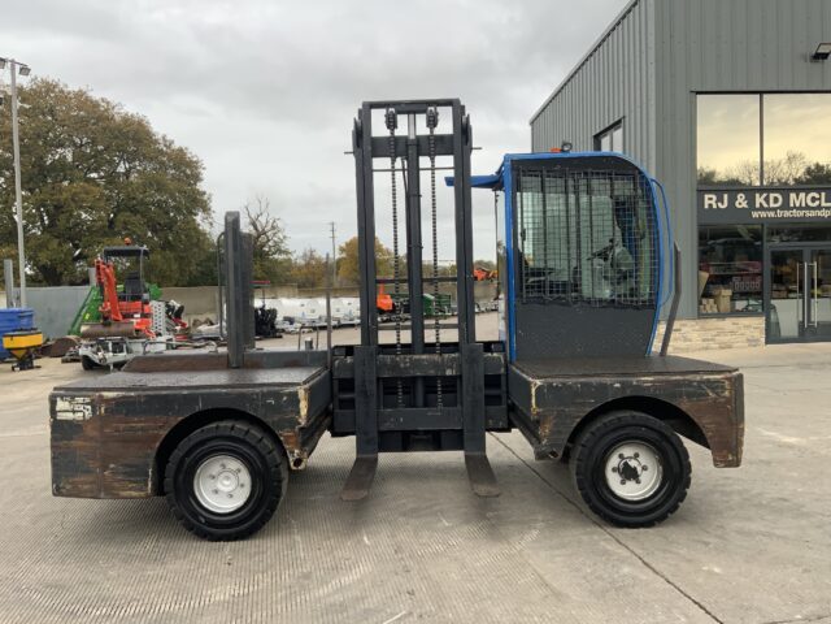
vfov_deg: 48.2
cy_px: 312
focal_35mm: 29
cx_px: 416
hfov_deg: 61.7
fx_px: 696
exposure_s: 1/309
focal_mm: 3
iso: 16
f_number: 1.8
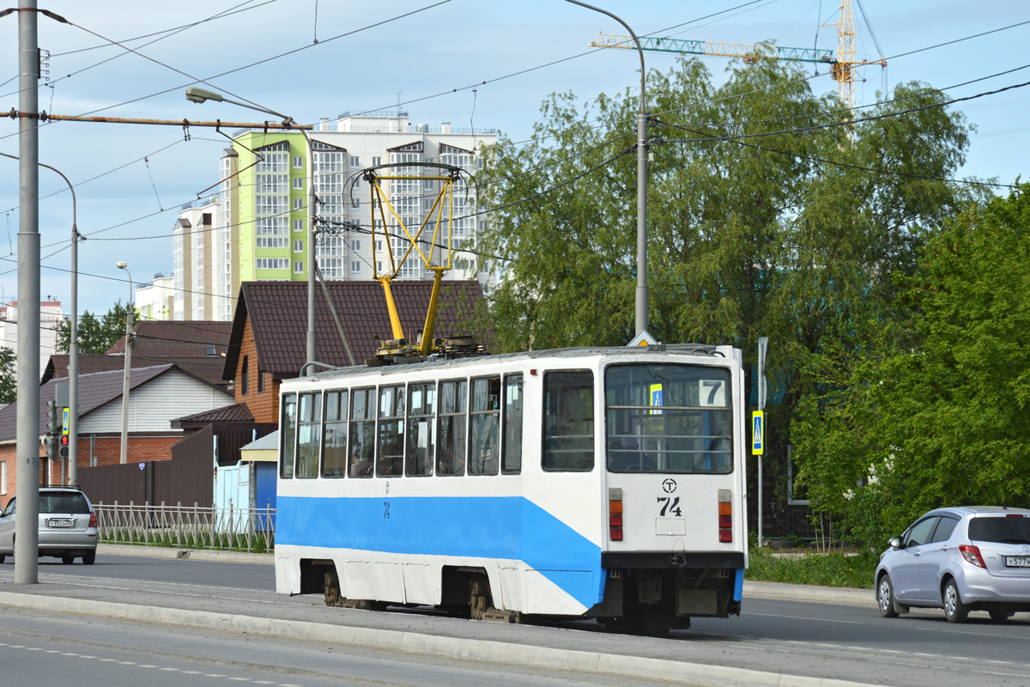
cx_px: 515
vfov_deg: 8.7
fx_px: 4506
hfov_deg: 13.0
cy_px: 344
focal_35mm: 158
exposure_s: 1/320
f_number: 8
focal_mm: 105
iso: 100
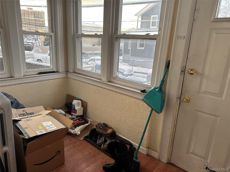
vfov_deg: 56.8
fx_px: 159
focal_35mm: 24
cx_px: 115
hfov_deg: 71.6
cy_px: 86
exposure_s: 1/120
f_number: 1.78
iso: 200
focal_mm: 6.76
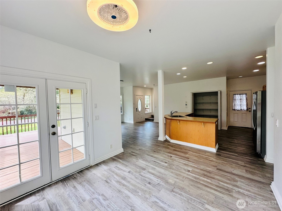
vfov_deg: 85.7
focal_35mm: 14
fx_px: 114
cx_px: 141
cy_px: 106
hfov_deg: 102.1
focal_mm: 2.22
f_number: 2.2
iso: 64
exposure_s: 1/99
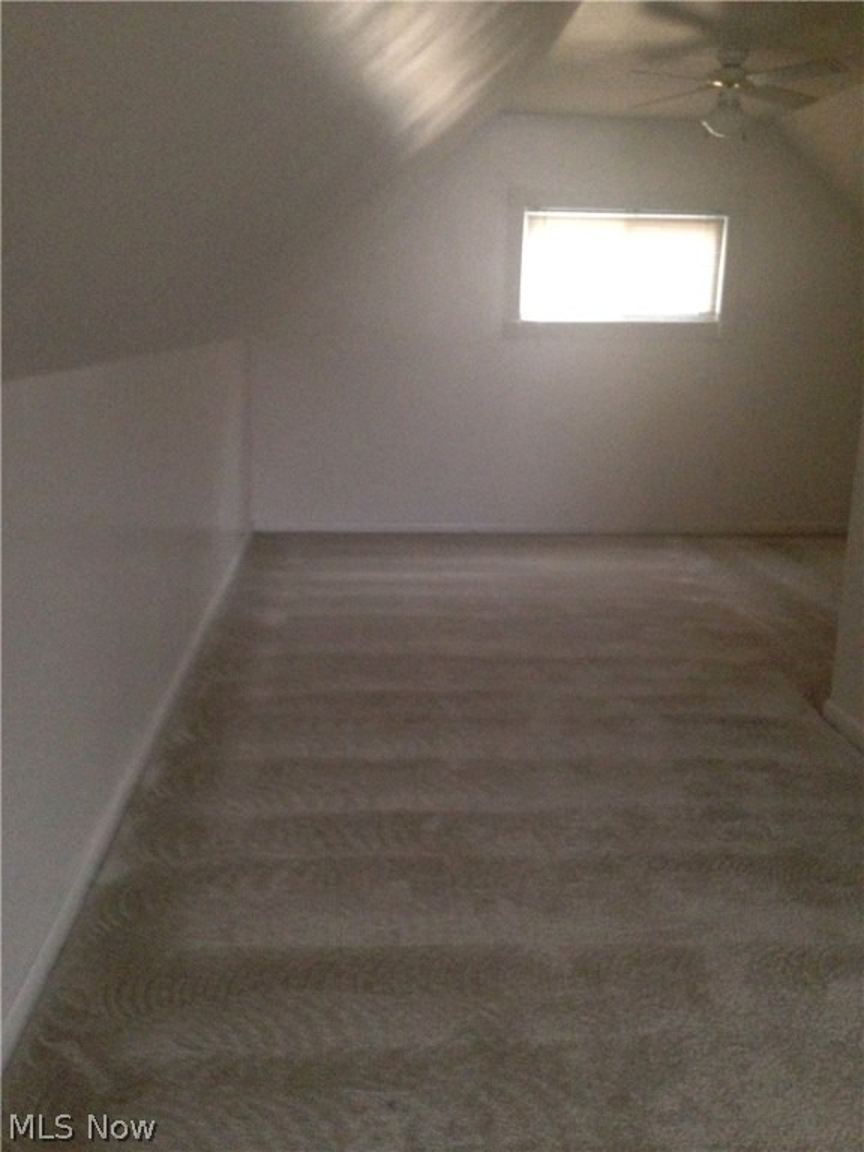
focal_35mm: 33
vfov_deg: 55.4
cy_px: 576
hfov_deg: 42.9
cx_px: 432
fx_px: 1098
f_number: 2.4
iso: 640
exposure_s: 1/15
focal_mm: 4.12
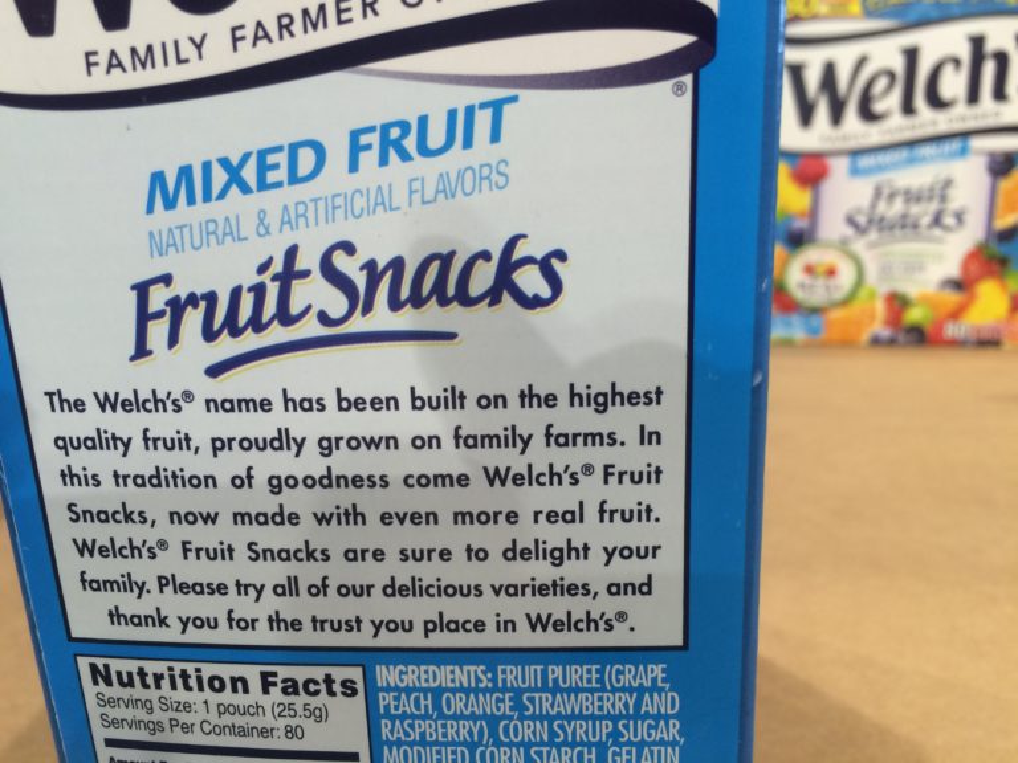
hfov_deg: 61.7
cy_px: 382
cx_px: 509
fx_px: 853
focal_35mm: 29
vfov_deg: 48.2
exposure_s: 1/30
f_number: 2.2
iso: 64
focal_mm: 4.15
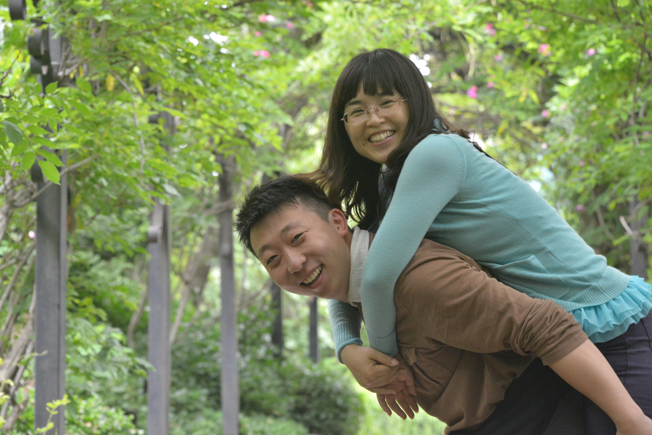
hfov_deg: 13.7
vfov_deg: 9.2
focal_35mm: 150
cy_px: 218
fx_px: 2718
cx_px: 326
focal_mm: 150
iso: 4000
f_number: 8
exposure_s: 1/160
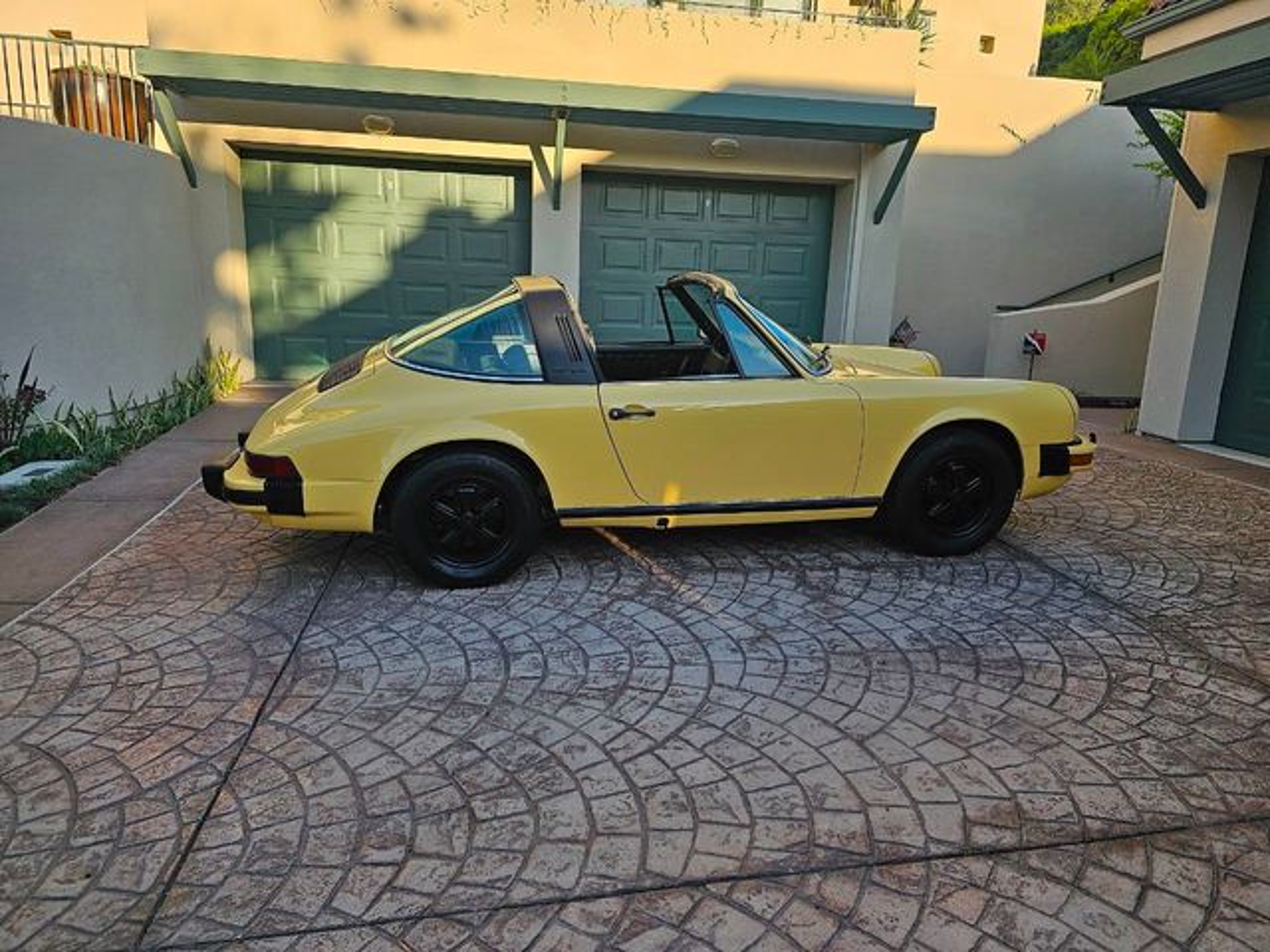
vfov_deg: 58.9
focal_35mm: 23
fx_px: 844
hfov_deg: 73.9
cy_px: 476
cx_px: 635
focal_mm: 6.3
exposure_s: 1/453
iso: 20
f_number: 1.7
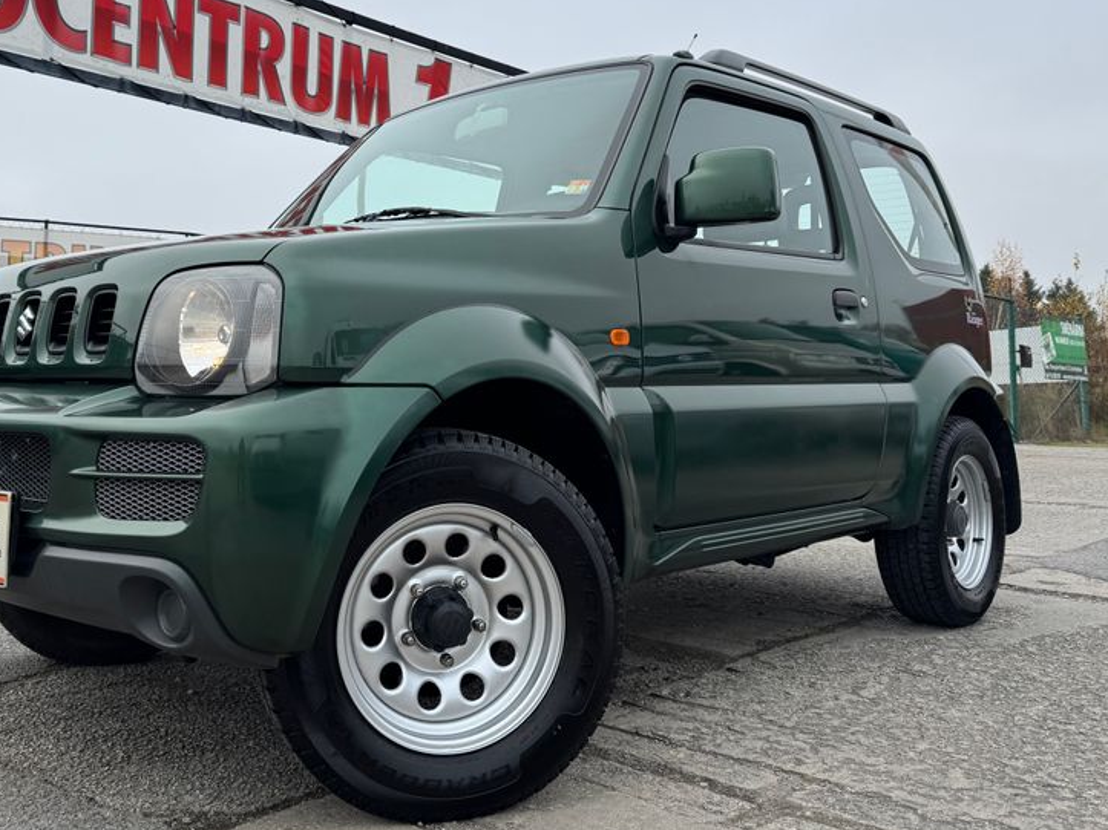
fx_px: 1088
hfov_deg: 53.3
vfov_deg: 41.3
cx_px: 409
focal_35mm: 34
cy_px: 283
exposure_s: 1/2041
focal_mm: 6.76
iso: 80
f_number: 1.78
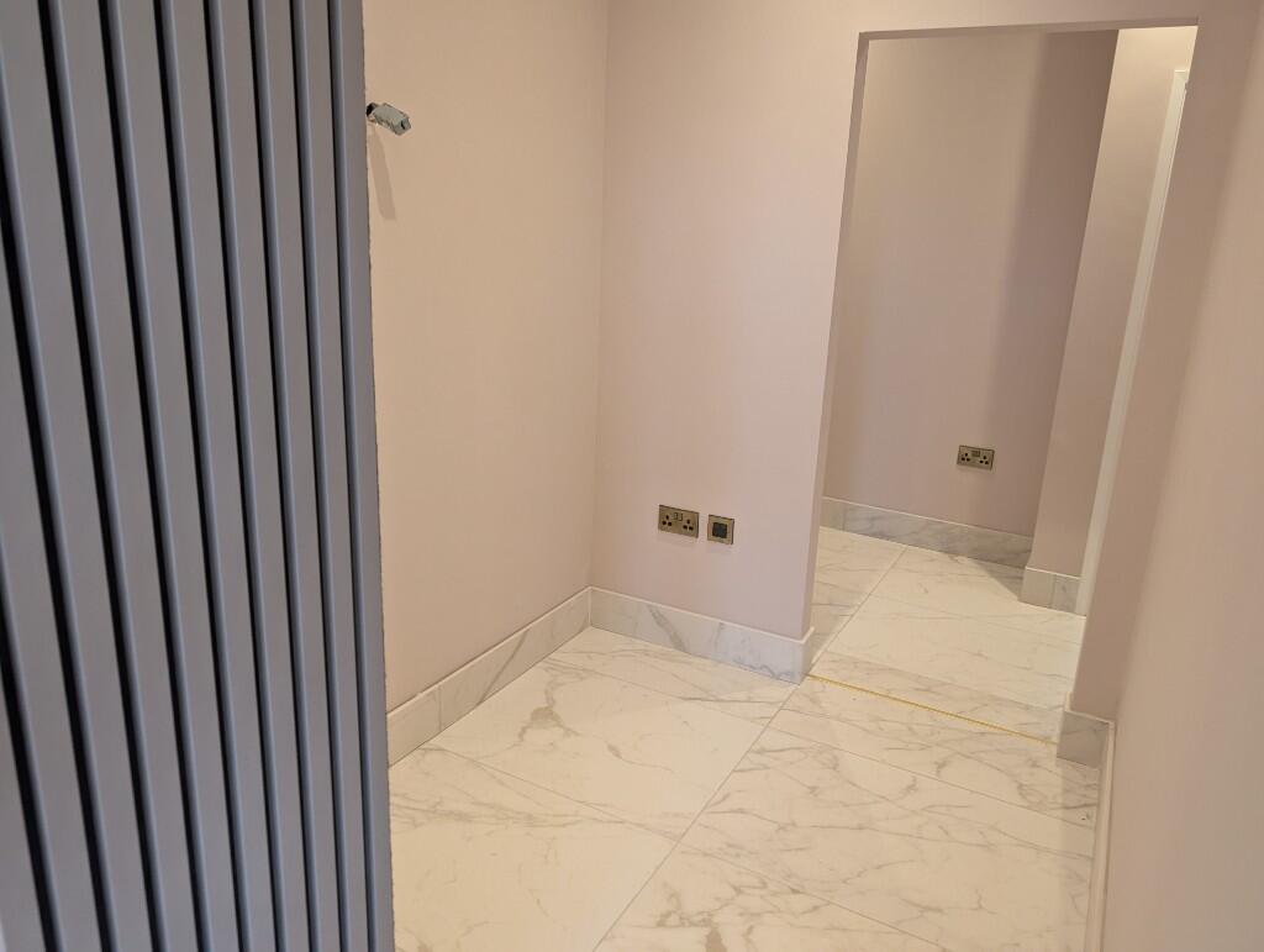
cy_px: 476
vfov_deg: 56.9
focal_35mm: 24
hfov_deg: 71.5
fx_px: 878
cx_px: 632
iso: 342
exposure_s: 1/100
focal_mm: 6.9
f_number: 1.68
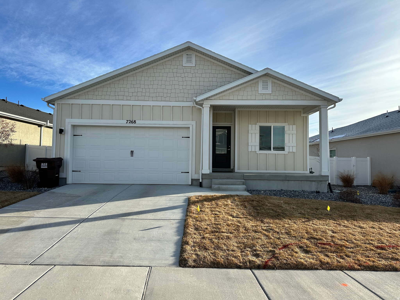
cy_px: 150
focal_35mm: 24
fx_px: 277
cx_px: 200
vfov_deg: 56.8
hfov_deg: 71.6
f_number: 1.78
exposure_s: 1/3717
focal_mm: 6.86
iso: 80
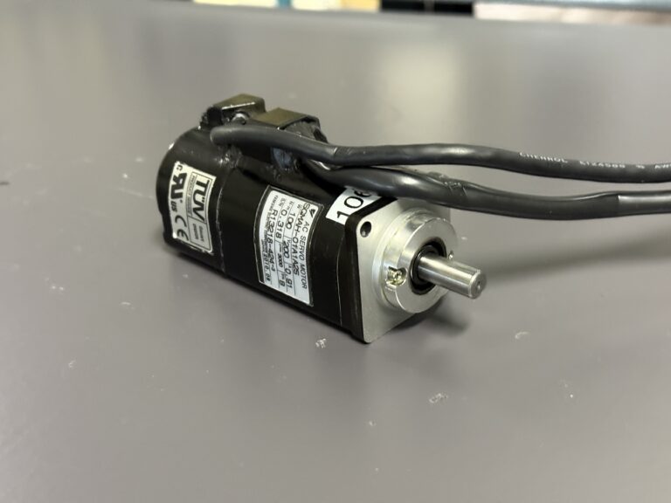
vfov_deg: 30.3
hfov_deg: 39.7
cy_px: 252
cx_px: 336
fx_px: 930
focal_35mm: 48
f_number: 1.78
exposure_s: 1/33
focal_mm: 6.76
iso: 500
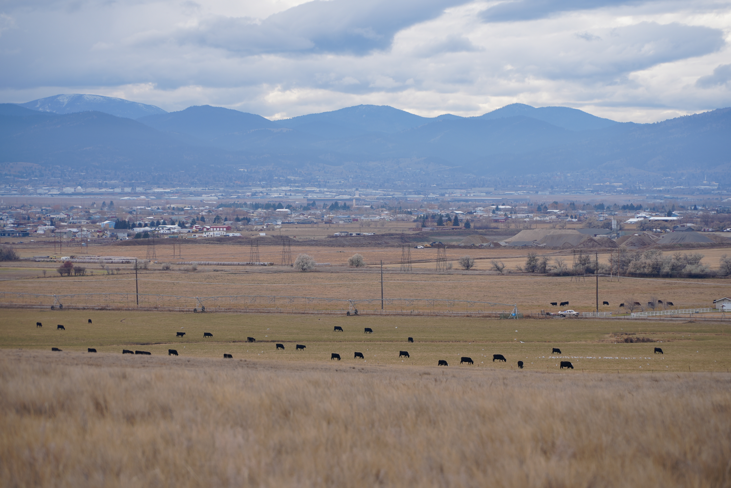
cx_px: 366
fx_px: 2743
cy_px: 244
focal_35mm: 135
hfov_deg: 15.2
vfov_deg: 10.2
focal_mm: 135
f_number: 5
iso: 80
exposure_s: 1/250
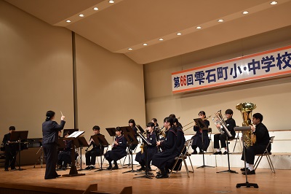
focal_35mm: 48
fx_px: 388
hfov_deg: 41.1
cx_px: 146
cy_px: 97
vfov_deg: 28.0
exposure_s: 1/80
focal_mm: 32
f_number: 4
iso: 640
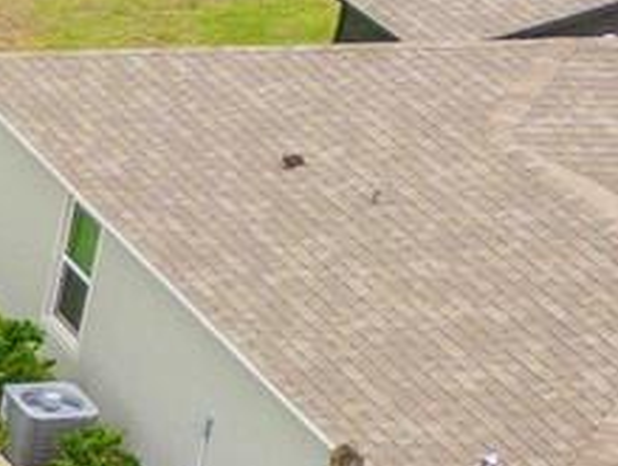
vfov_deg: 8.5
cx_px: -1366
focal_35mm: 175
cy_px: 330
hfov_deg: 8.8
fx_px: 3129
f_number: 1.7
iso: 130
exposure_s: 1/1250
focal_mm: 6.72
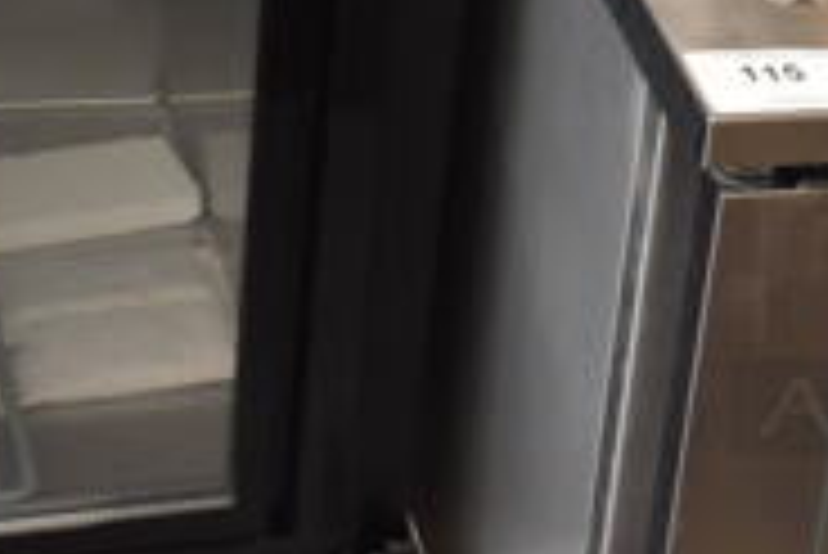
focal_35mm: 129
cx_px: 1233
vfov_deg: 10.6
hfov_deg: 14.8
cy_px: 216
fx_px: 2969
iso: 3200
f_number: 4
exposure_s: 1/125
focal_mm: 26
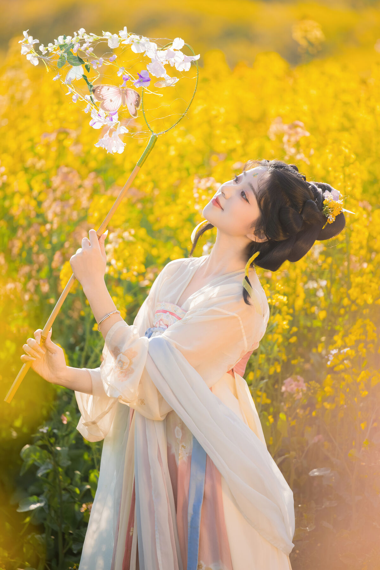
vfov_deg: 11.1
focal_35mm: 186
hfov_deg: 7.4
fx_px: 2944
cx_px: 190
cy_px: 285
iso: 100
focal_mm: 187
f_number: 2.8
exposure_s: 1/640
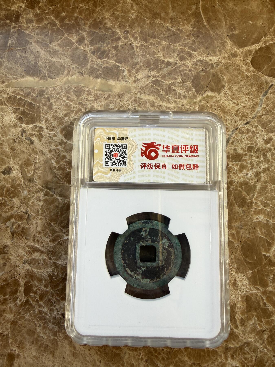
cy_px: 184
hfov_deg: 56.8
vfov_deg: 71.6
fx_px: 254
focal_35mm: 24
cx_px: 138
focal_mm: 2.22
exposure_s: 1/195
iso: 40
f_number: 2.2
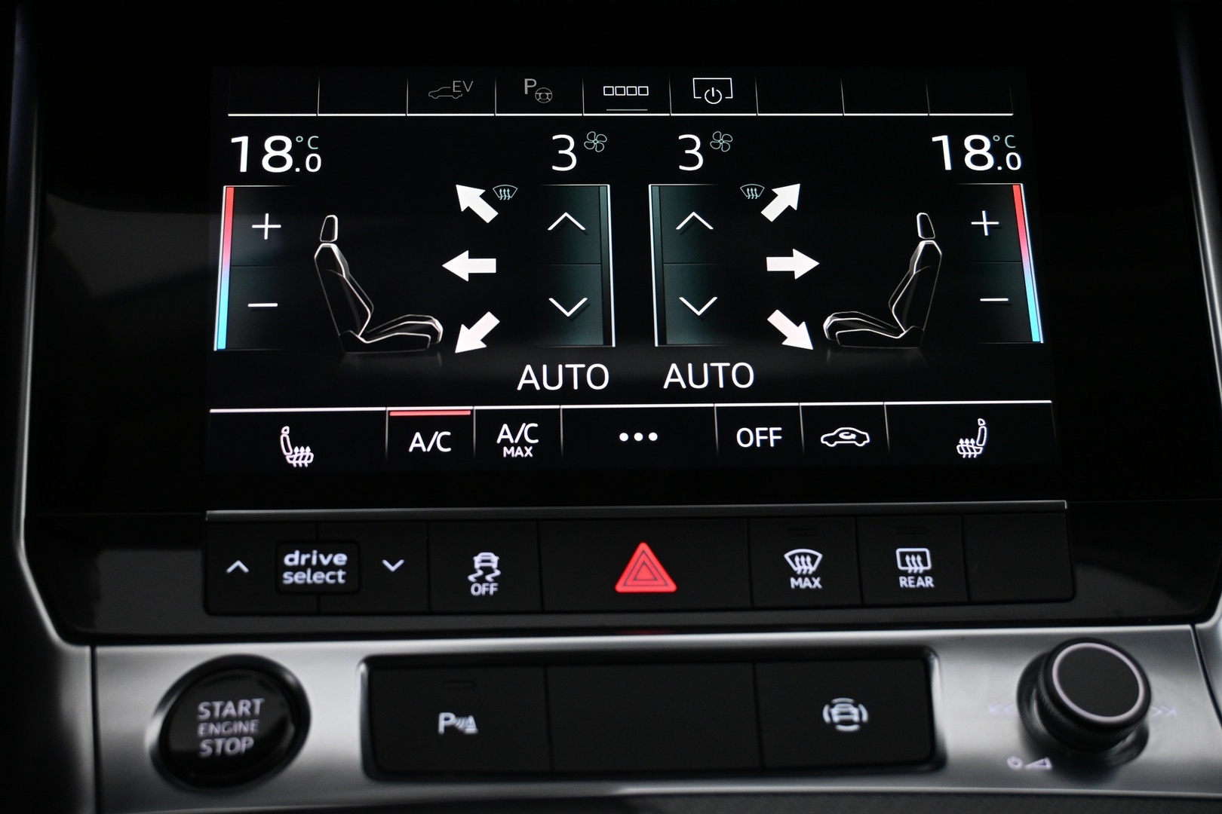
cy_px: 407
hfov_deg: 46.4
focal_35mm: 42
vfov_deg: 31.9
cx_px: 611
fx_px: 1426
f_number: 4.5
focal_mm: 28
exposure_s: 1/50
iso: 1600
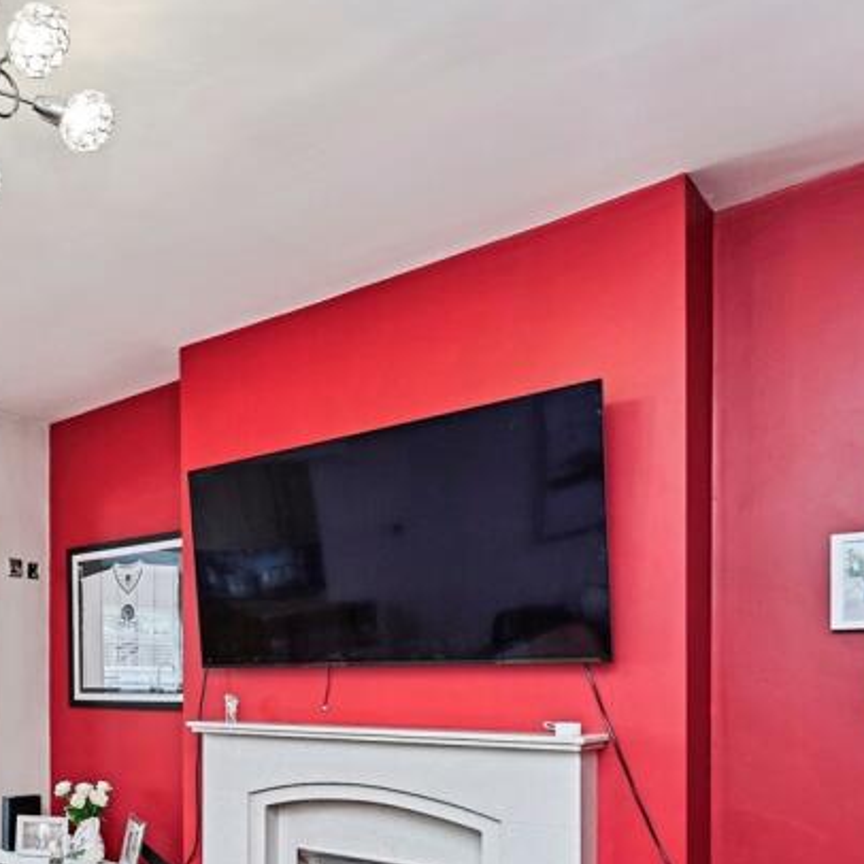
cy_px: 680
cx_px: -66
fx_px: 847
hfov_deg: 43.2
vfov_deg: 51.0
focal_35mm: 30
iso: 320
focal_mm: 14
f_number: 8
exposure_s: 1/8
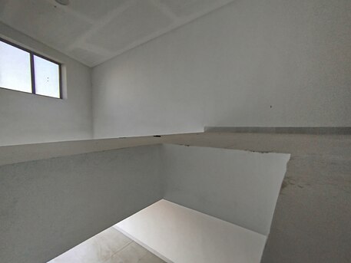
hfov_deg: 98.2
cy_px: 132
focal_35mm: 15
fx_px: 152
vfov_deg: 81.8
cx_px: 176
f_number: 2.2
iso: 100
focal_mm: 1.65
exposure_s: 1/100
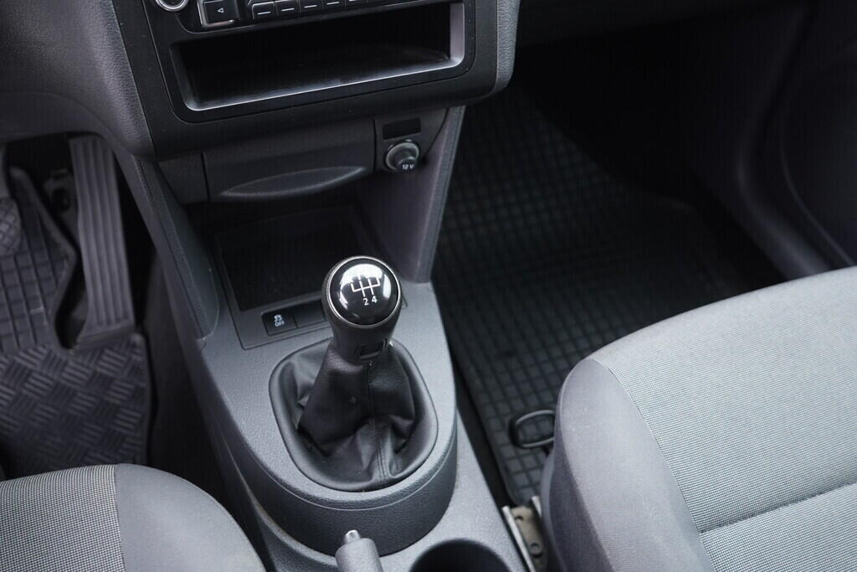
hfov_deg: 53.1
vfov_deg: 36.9
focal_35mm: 36
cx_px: 428
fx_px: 857
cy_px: 286
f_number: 2.8
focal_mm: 24
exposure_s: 1/40
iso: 640
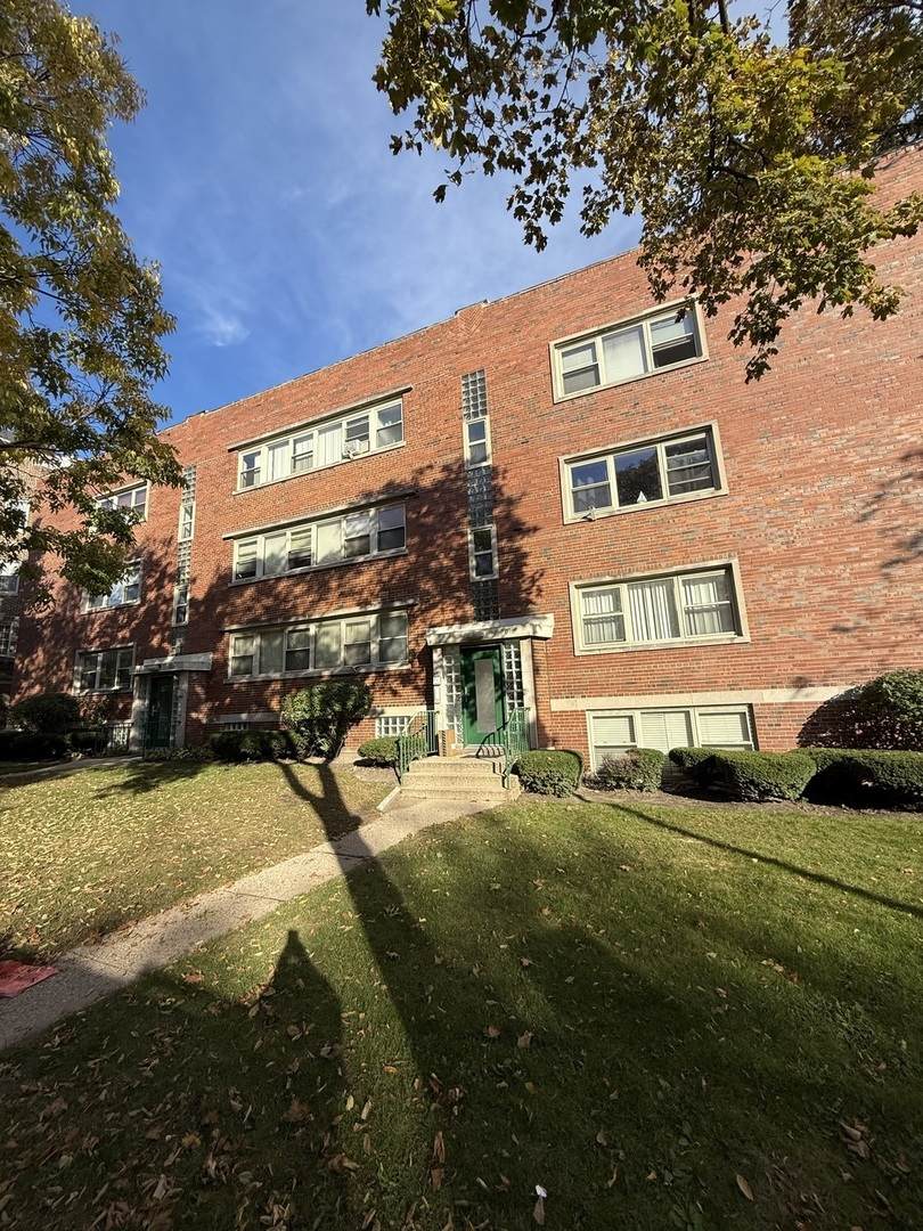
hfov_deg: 85.7
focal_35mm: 14
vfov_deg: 102.1
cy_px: 616
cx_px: 462
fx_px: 498
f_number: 2.2
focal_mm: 2.22
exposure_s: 1/1368
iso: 50
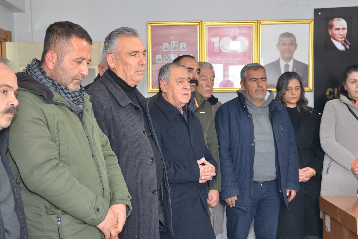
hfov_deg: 33.6
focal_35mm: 60
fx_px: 592
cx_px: 174
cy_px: 131
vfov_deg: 22.8
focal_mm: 35
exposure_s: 1/60
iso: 500
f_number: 4.2
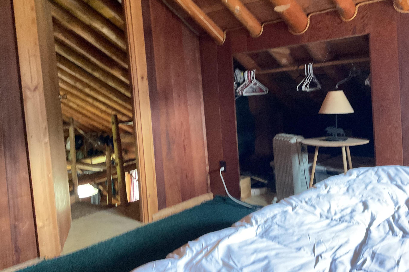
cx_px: 225
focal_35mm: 34
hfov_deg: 55.7
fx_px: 386
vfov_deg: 38.7
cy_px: 108
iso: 400
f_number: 1.8
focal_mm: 3
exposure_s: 1/30
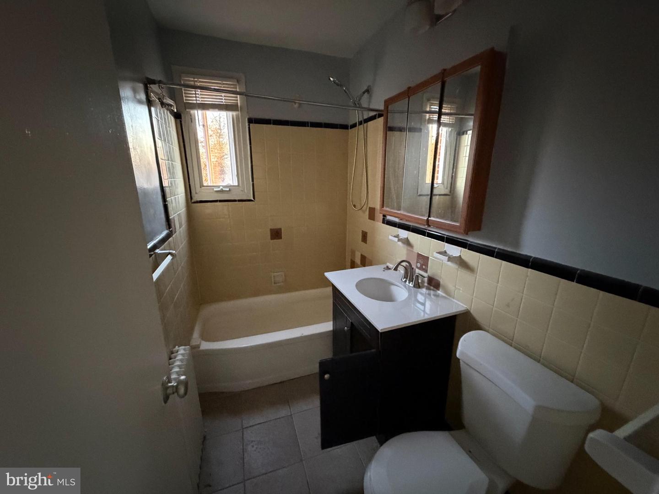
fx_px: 267
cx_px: 330
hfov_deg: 102.1
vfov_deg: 85.7
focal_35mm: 14
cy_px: 247
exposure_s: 1/31
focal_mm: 2.22
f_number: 2.2
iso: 1600
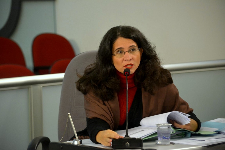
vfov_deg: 6.8
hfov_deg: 10.2
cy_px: 75
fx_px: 1266
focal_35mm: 202
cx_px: 112
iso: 1100
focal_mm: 135
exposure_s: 1/125
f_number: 4.8
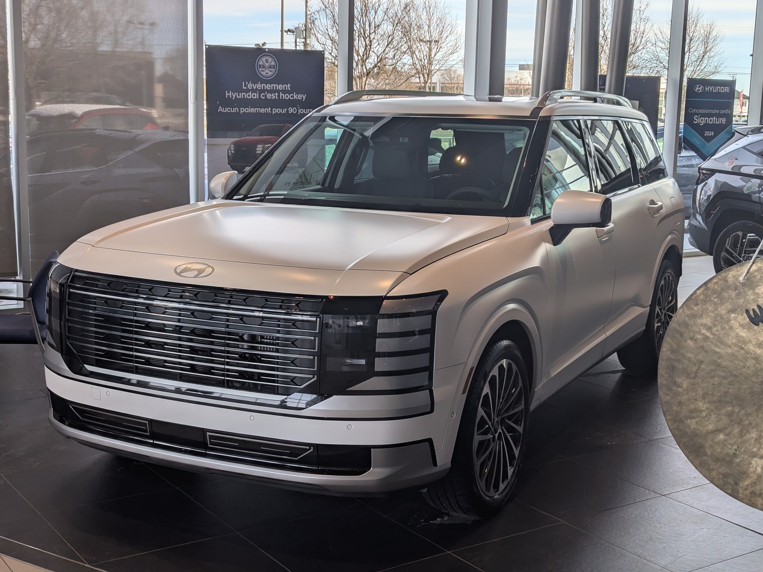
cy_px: 286
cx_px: 382
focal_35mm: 48
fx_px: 1058
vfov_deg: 30.3
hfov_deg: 39.7
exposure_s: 1/628
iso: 42
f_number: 1.85
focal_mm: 6.81
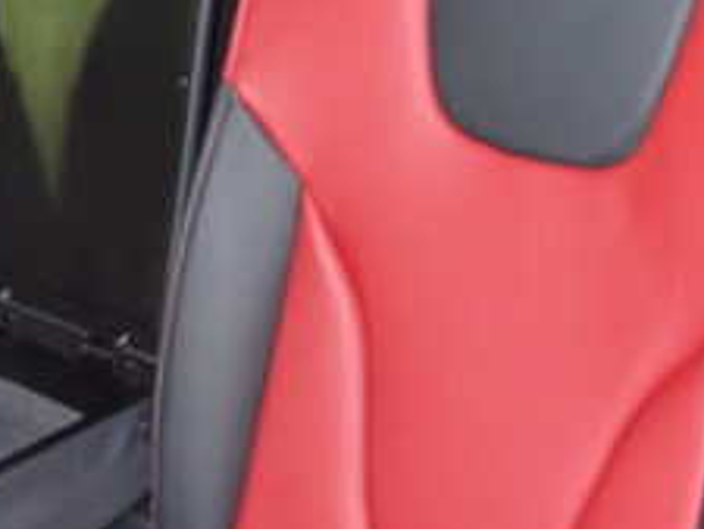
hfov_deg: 24.3
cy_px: 275
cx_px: 250
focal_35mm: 80
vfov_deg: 18.4
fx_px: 1628
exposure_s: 1/30
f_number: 2.3
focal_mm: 5.4
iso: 640
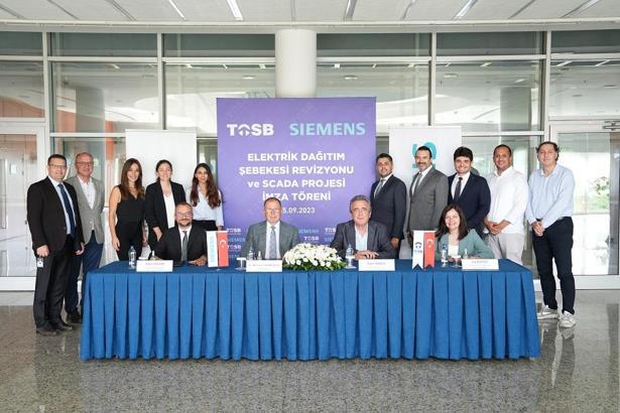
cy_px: 206
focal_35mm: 40
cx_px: 310
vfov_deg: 33.4
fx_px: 689
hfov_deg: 48.5
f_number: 2.8
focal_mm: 40
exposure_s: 1/200
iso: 800
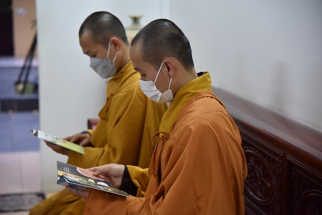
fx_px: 770
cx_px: 161
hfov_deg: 23.6
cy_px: 108
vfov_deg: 15.9
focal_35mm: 86
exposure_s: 1/60
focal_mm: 86
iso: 2000
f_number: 4
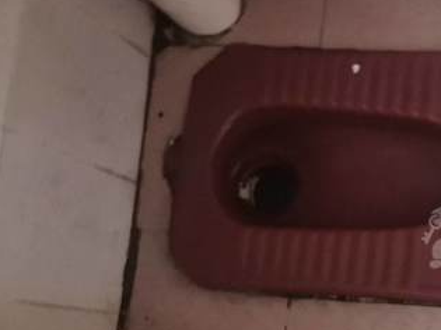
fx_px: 841
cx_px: 533
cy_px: 231
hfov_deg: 26.1
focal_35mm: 66
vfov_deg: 22.1
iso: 1000
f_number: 1.8
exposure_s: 1/16.7
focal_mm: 5.5
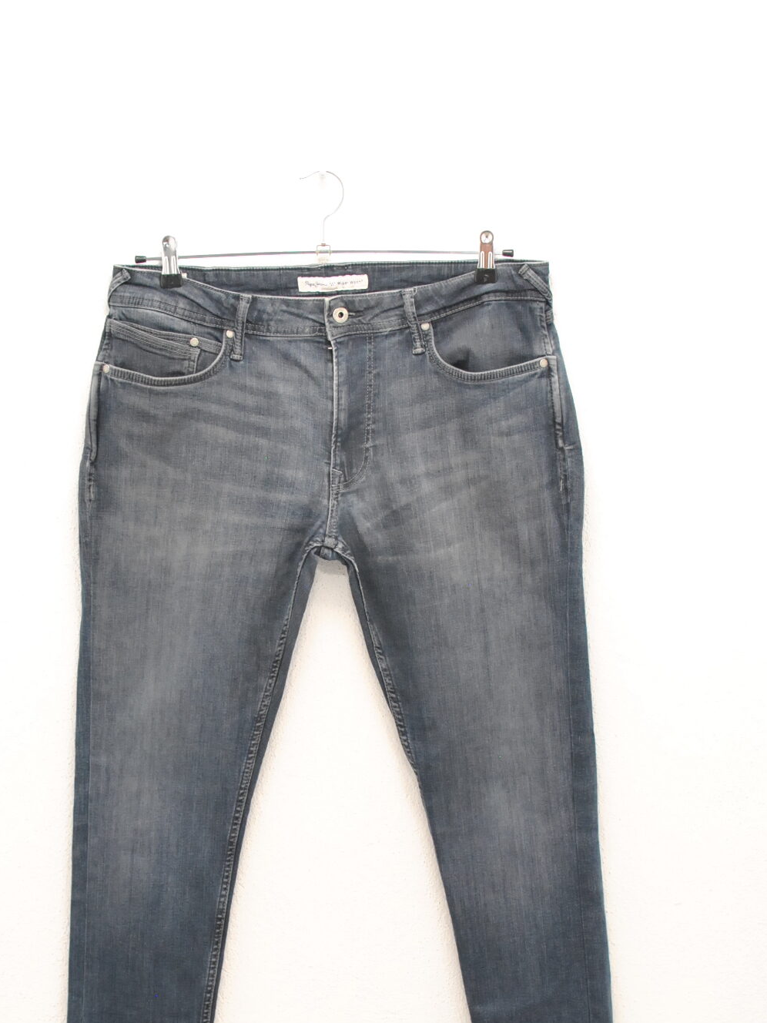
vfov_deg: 26.3
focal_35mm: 74
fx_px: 2177
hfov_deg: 19.9
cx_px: 283
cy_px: 664
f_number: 4
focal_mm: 35
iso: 800
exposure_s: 1/80
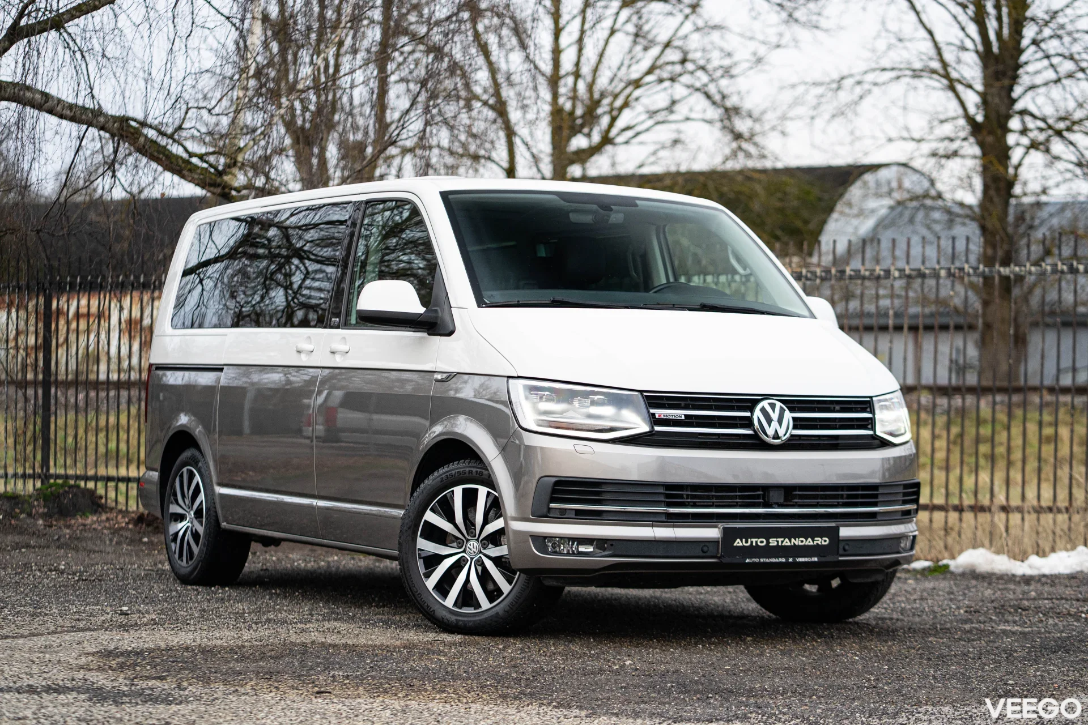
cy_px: 362
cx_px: 544
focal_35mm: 85
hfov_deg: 23.9
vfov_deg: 16.1
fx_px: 2569
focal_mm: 85
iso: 500
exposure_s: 1/250
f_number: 2.8
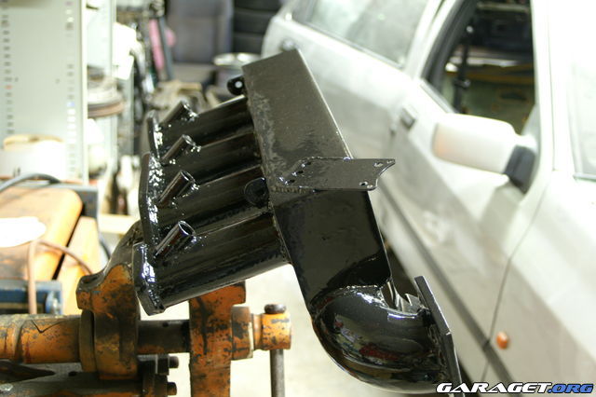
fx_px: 745
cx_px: 298
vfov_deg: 29.8
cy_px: 198
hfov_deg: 43.6
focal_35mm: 45
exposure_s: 1/5
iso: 400
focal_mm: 30
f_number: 4.5
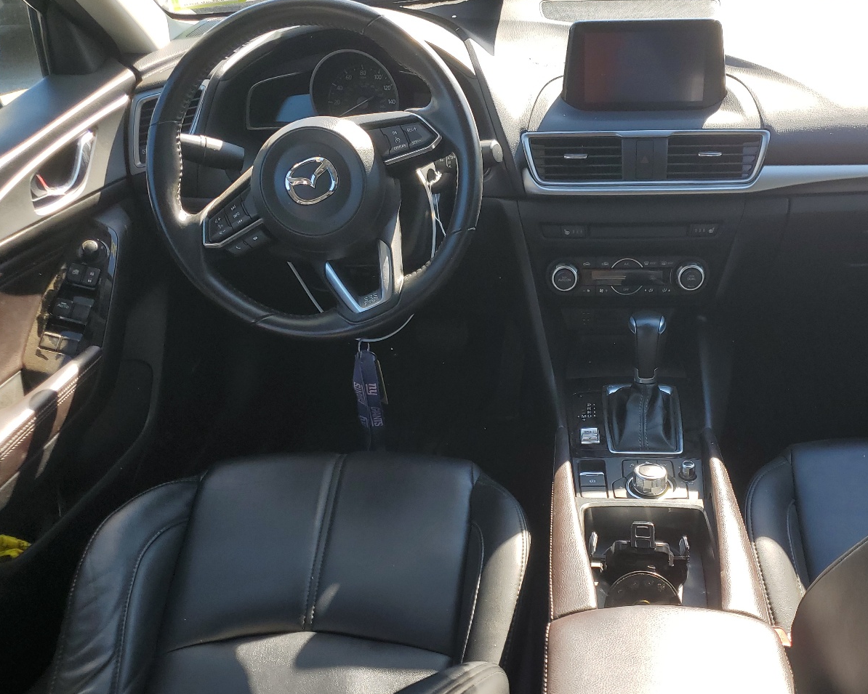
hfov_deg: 52.2
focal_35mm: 34
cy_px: 429
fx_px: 873
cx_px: 551
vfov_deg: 43.1
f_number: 1.5
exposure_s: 1/435
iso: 50
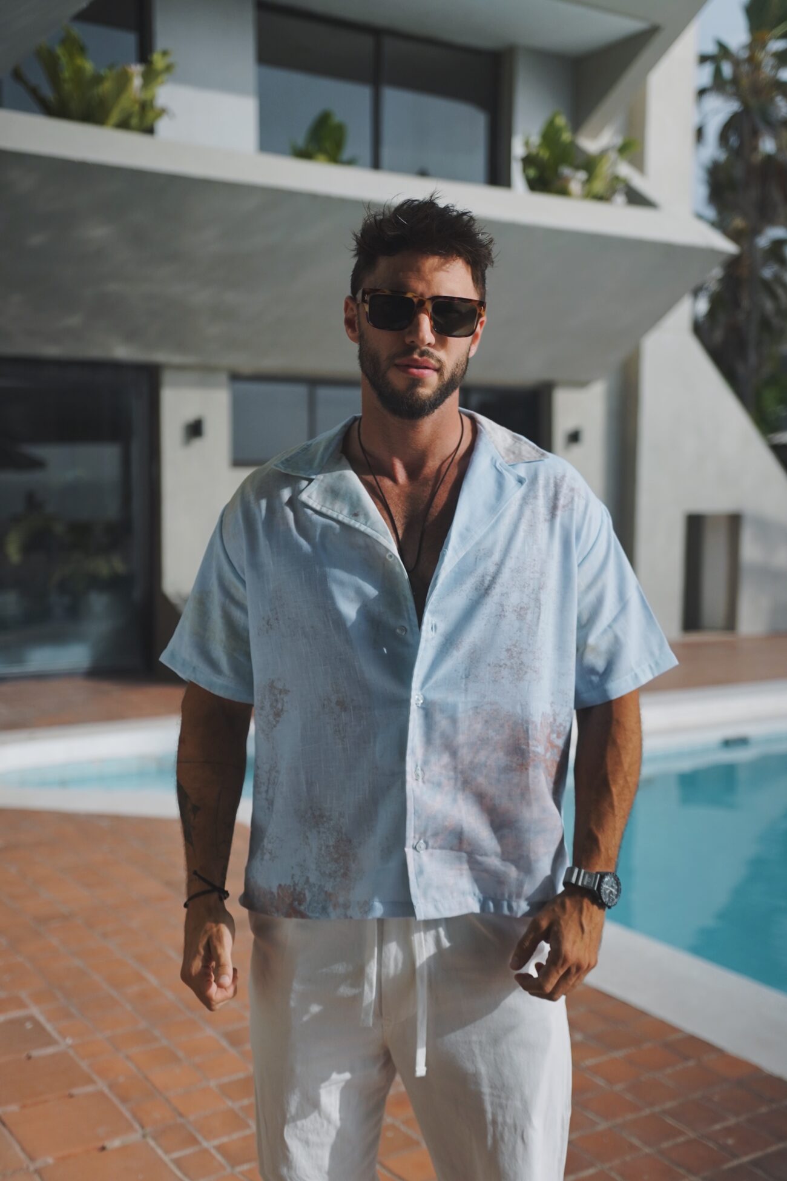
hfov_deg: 34.2
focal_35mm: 39
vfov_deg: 49.6
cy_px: 590
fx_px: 1279
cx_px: 394
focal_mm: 26
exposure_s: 1/160
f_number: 1.8
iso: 320
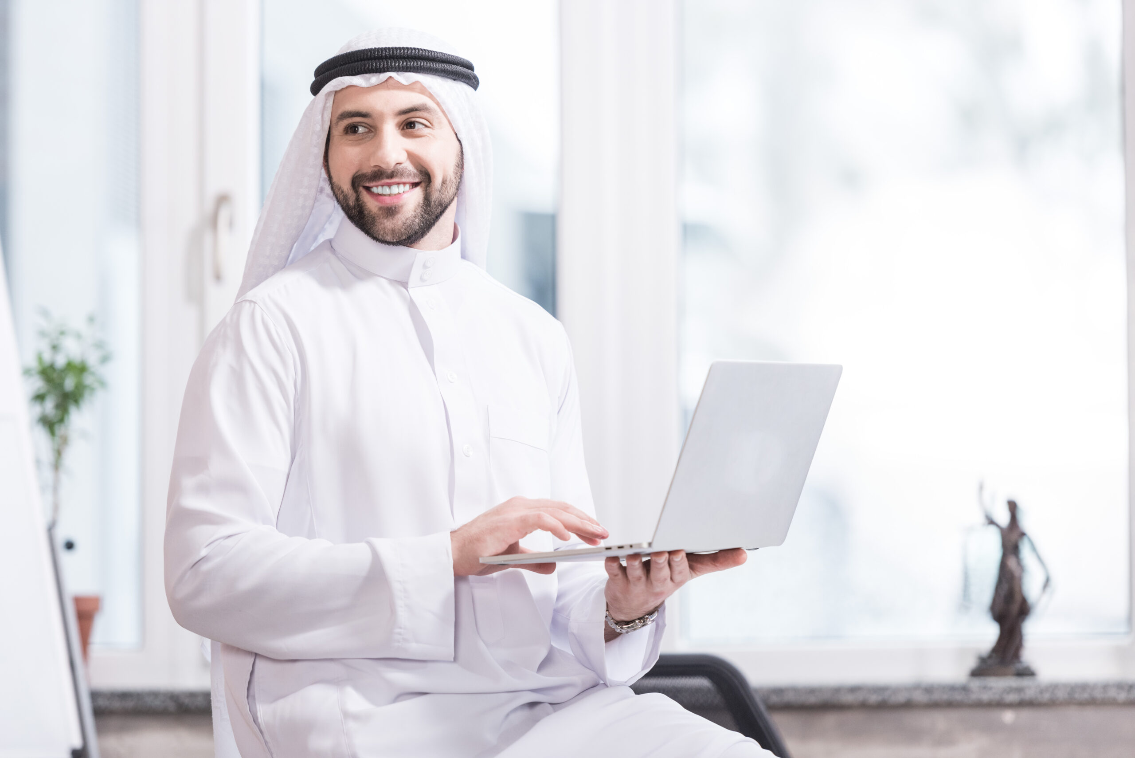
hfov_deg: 11.7
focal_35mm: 175
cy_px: 379
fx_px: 5519
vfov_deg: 7.9
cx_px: 568
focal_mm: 175
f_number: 3.2
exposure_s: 1/200
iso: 800
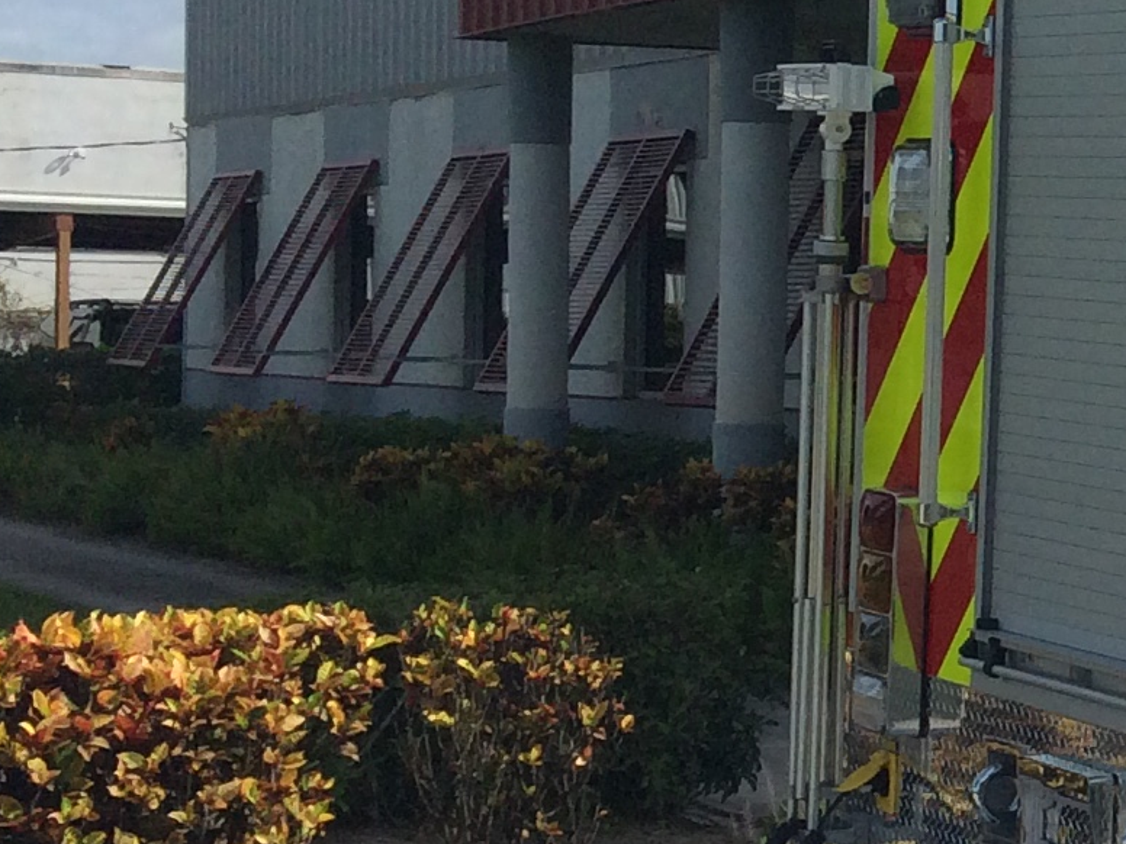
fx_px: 3968
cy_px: 490
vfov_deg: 12.1
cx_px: 2277
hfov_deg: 13.7
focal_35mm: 122
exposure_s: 1/3425
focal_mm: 4.15
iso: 32
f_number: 2.2
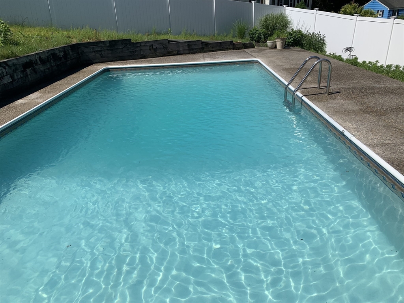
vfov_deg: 53.1
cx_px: 202
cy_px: 152
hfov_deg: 67.3
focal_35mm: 26
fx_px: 303
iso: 25
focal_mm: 4.25
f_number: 1.8
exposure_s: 1/4274
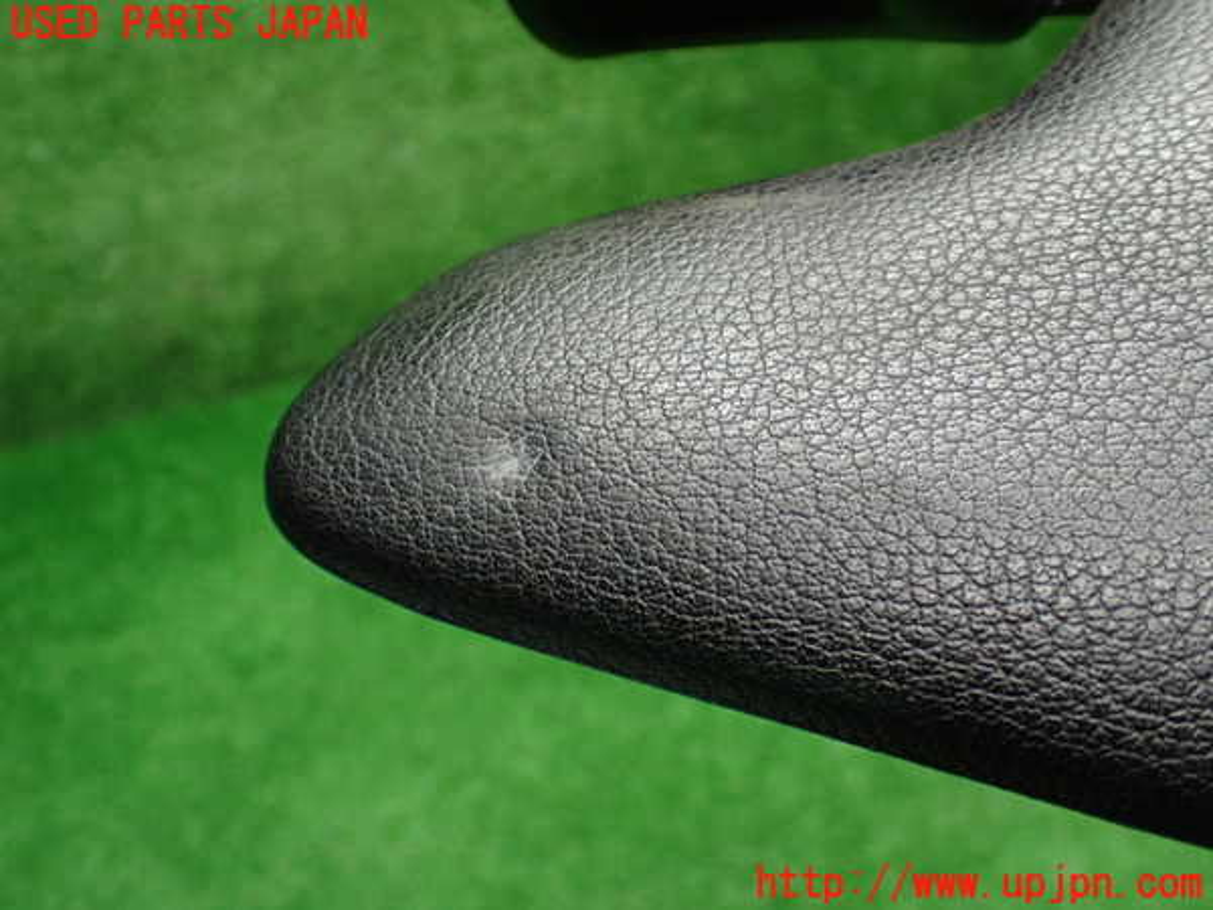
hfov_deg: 51.4
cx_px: 606
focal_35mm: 36
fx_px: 1261
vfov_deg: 39.7
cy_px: 455
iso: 800
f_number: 2.5
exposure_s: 1/125
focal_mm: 6.37
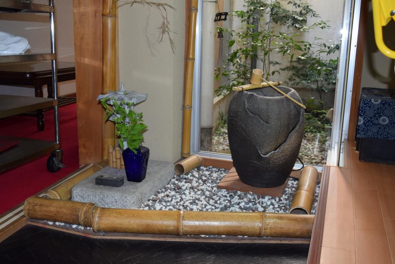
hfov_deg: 51.3
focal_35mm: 38
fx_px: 411
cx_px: 198
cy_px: 132
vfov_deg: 35.5
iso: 800
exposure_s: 1/100
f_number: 5
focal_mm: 25
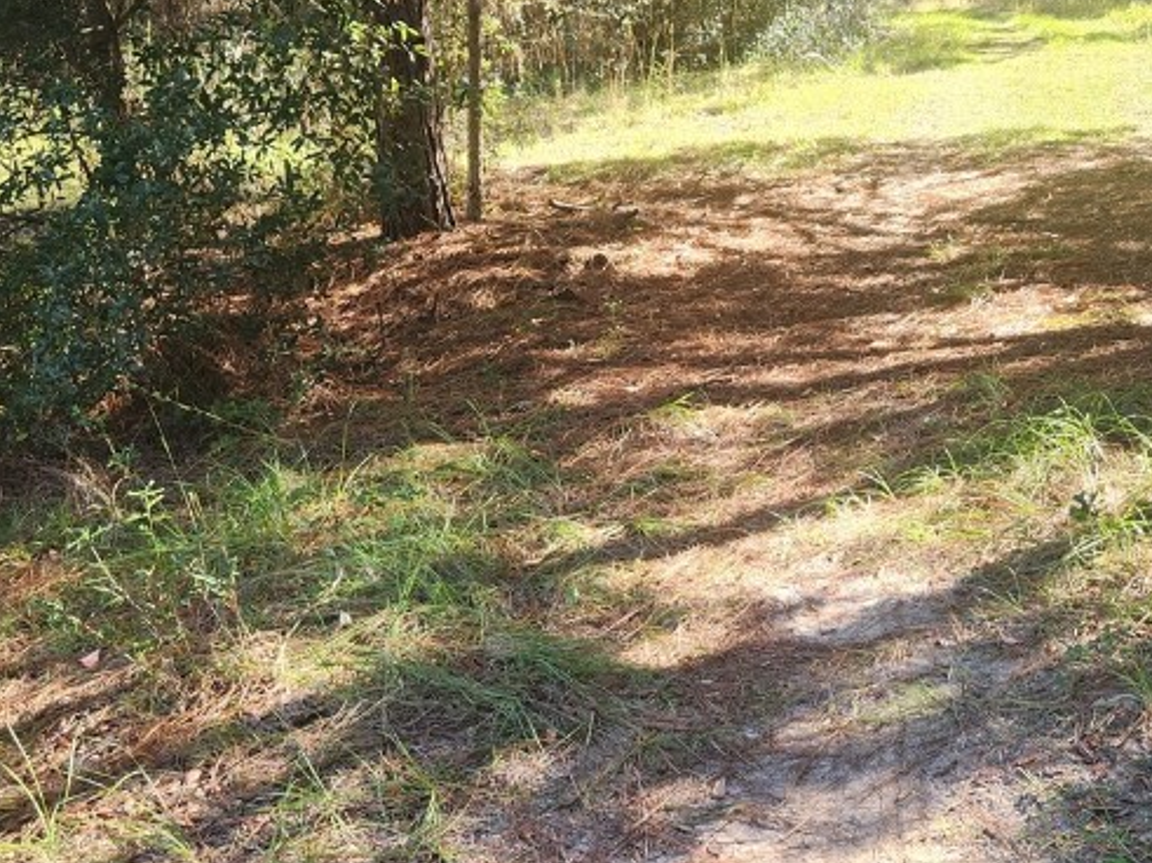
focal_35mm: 48
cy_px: 502
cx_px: 633
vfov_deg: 30.2
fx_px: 1597
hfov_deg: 39.6
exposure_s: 1/180
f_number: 1.8
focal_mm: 5.4
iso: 40
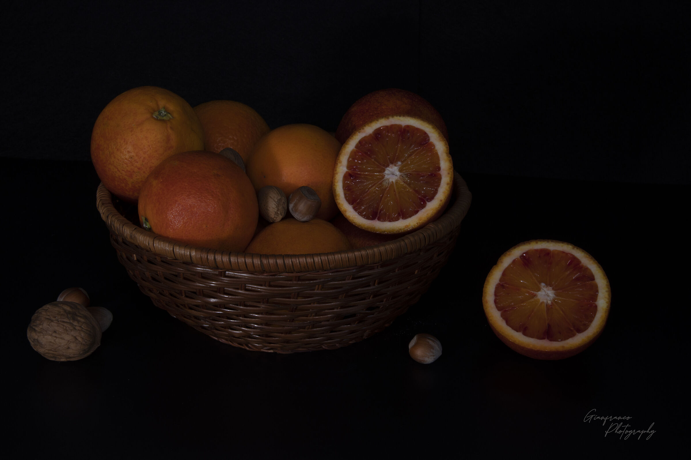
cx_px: 346
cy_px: 230
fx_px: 997
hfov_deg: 38.2
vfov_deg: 26.0
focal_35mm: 52
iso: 100
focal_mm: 52
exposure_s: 6
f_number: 22
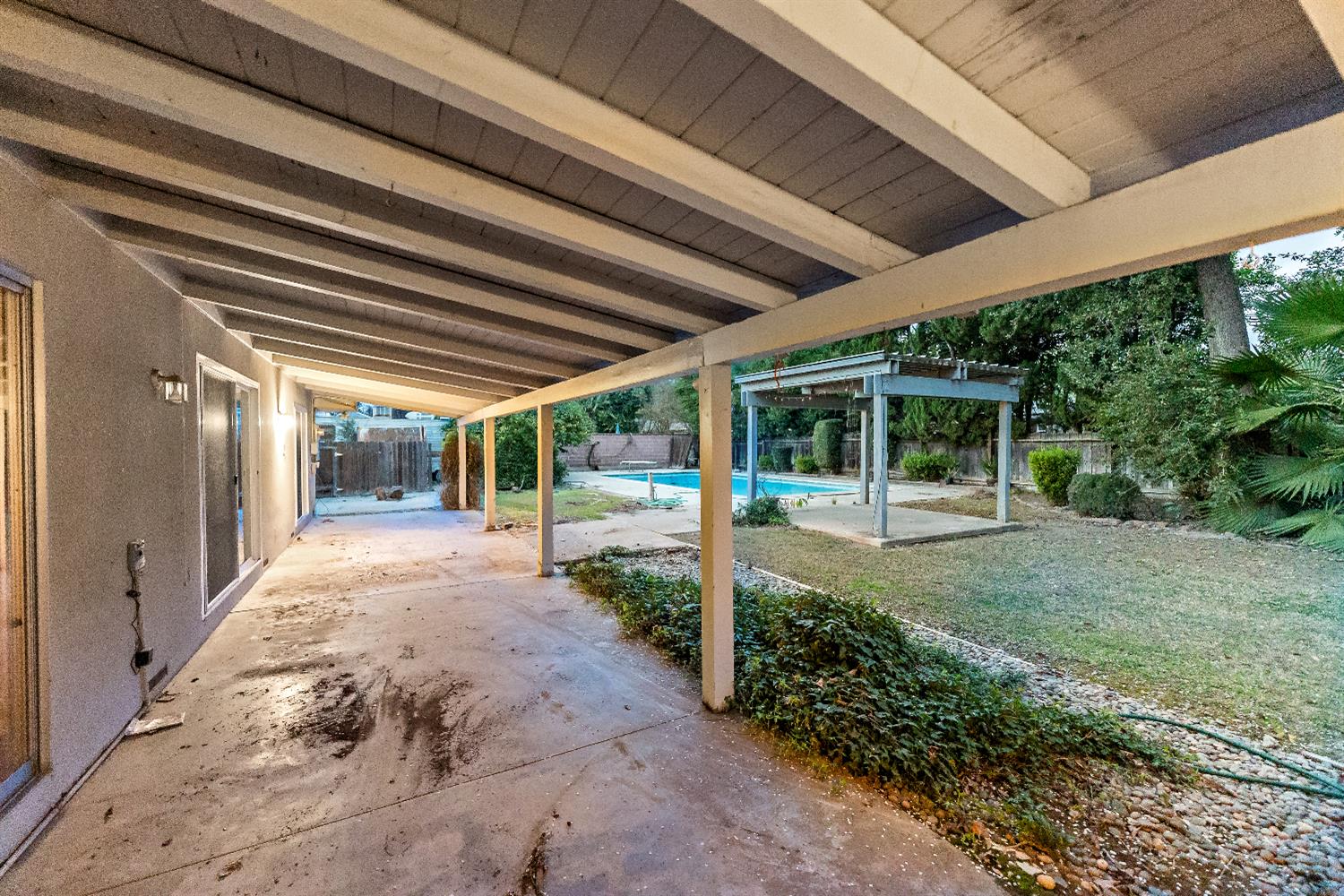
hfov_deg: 104.3
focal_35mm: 14
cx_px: 672
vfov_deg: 81.2
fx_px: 523
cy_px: 448
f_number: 2.8
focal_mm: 14
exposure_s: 1/160
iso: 10000
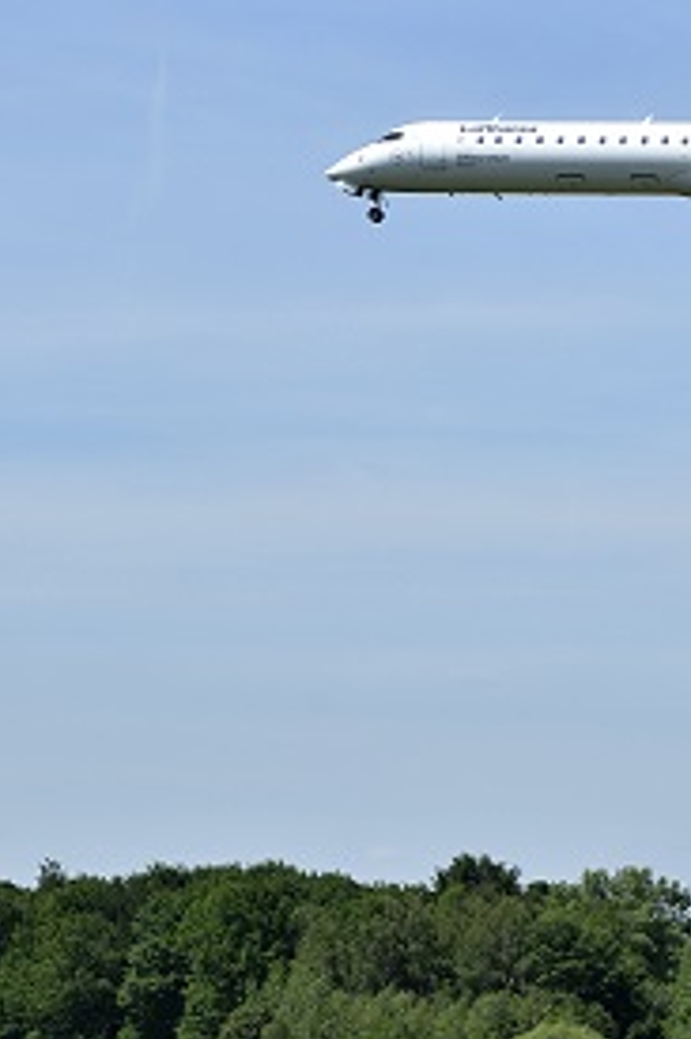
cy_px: 535
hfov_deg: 9.1
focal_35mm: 150
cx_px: 553
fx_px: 4324
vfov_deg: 13.7
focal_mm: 62
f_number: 8
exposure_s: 1/2000
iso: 800
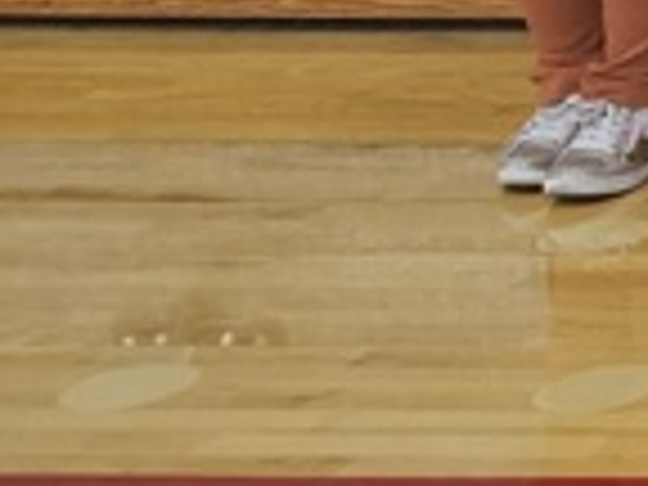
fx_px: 3070
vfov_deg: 8.7
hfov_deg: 8.8
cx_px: 2218
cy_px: -333
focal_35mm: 164
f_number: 1.7
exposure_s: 1/172
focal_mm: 6.3
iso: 640
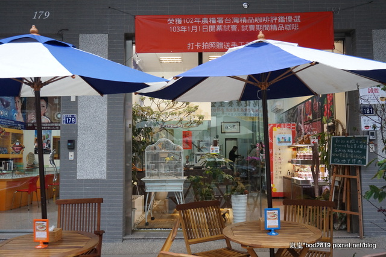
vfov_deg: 38.3
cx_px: 193
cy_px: 128
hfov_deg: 55.1
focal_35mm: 34
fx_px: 370
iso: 1000
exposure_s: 1/160
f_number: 4
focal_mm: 23
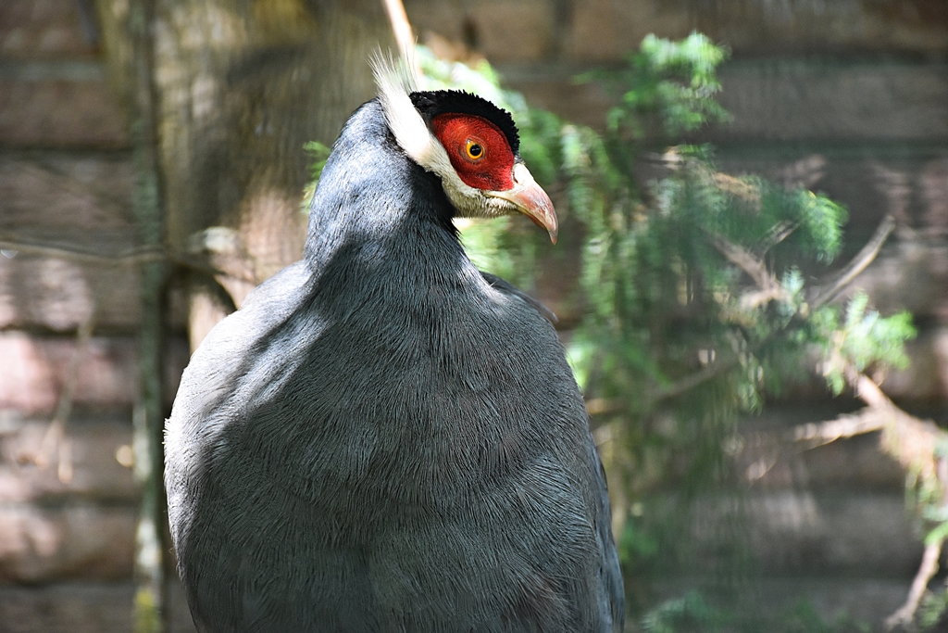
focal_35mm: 195
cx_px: 474
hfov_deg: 10.5
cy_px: 316
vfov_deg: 7.0
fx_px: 5135
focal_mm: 130
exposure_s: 1/60
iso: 1400
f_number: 5.6
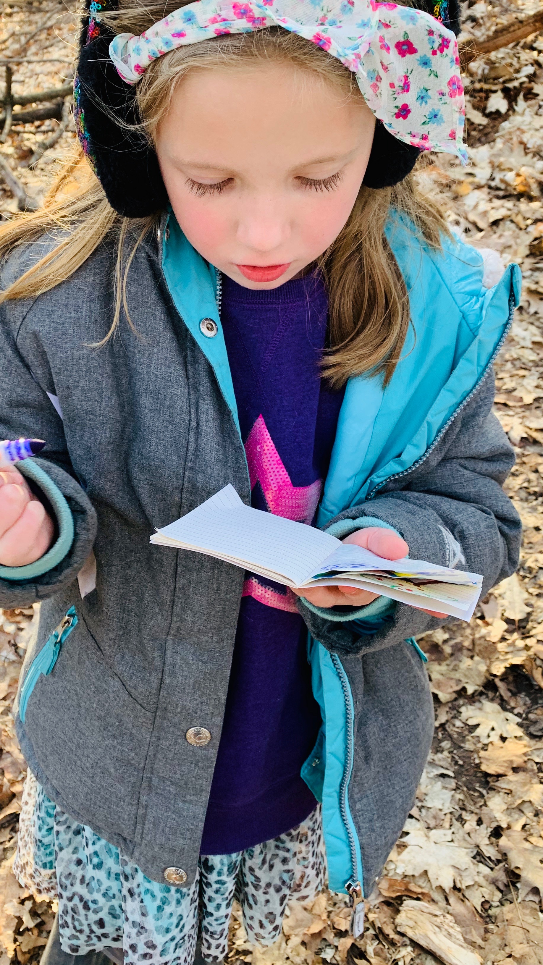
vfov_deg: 56.5
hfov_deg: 33.4
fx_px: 896
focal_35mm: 35
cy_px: 434
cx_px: 178
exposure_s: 1/121
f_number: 1.8
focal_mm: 4.25
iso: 40
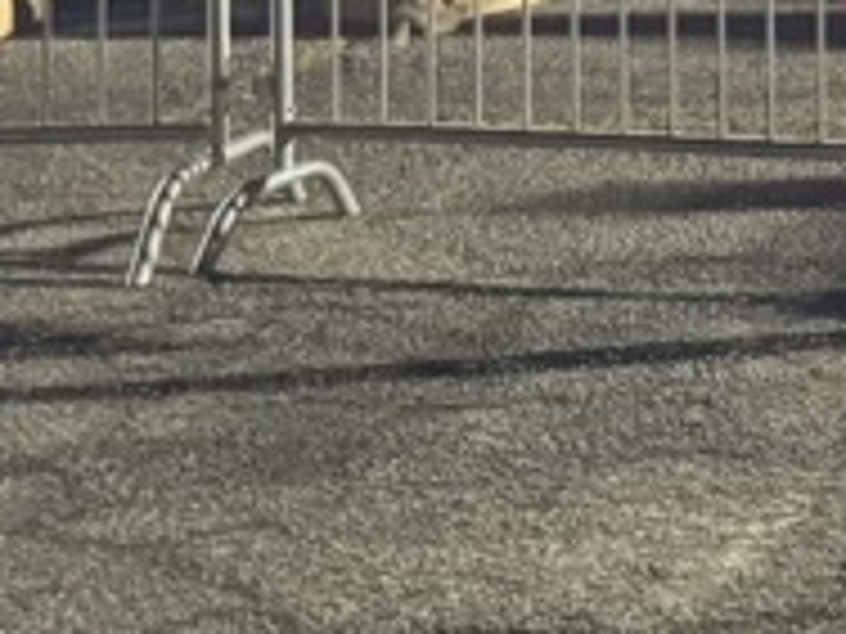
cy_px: -647
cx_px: 2052
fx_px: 3202
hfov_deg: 12.0
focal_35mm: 131
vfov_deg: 10.4
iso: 800
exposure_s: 1/49
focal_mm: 6.76
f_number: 1.78
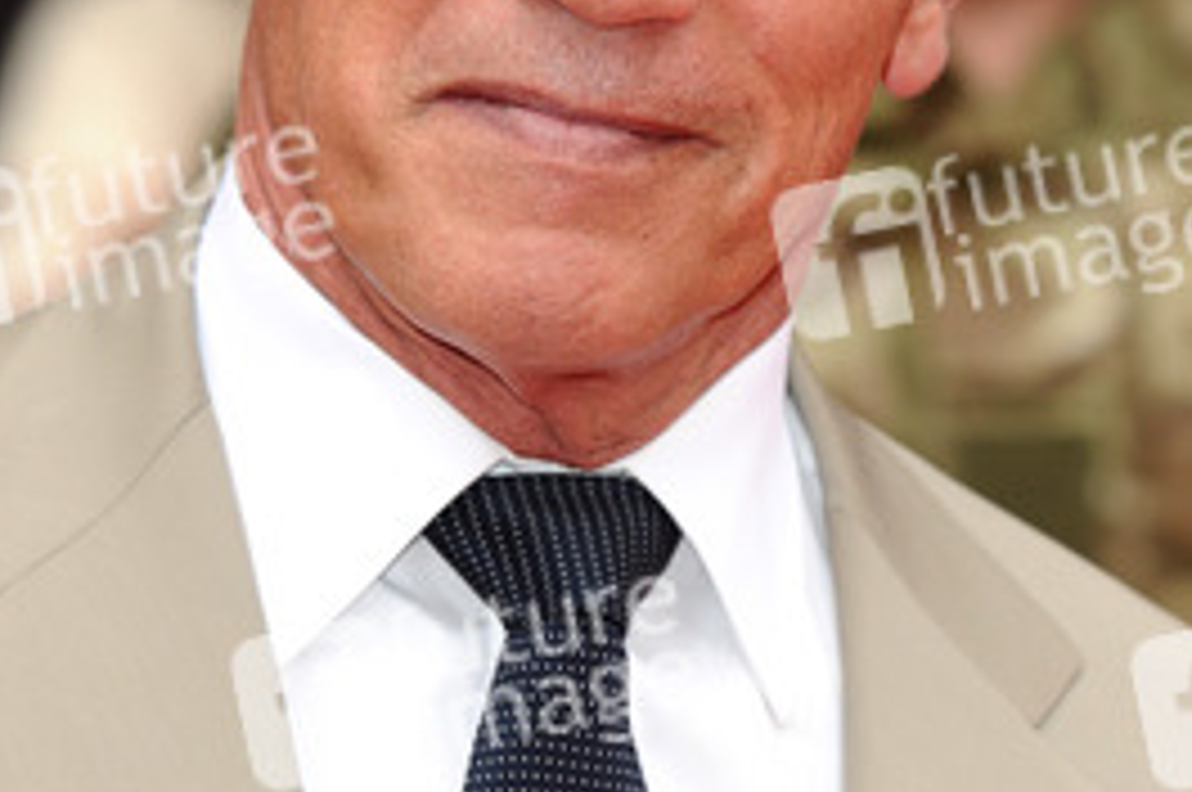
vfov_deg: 4.6
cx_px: 596
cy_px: 9
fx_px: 9756
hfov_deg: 7.0
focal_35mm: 295
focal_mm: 130
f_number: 4.5
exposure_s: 1/200
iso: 320
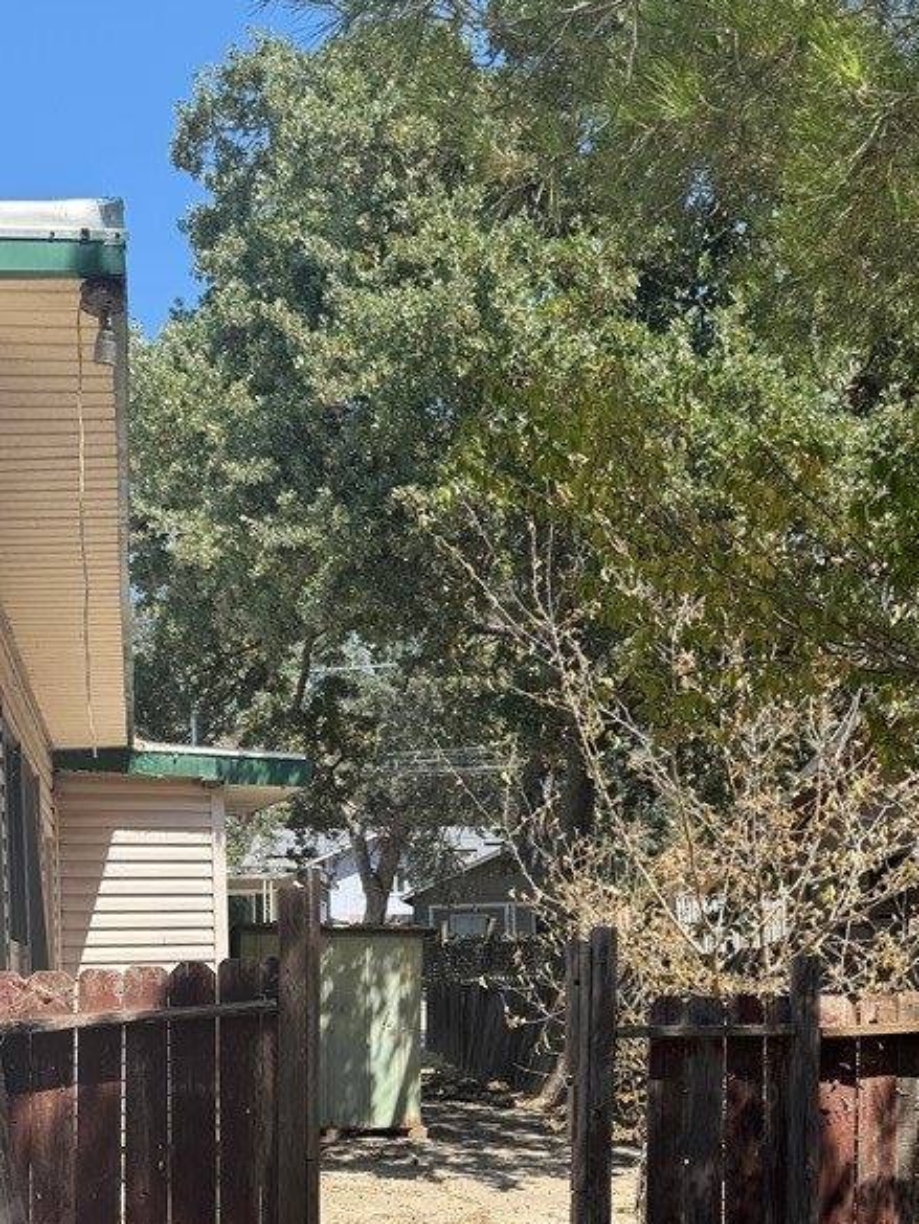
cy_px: 1034
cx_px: 502
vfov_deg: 42.1
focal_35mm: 42
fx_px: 1486
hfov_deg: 34.3
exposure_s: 1/1493
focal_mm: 6.76
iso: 80
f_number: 1.78
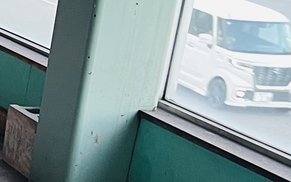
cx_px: -310
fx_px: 1142
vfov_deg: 9.0
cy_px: 227
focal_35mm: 144
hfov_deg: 12.6
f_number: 1.6
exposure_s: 1/60
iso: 250
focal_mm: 5.1
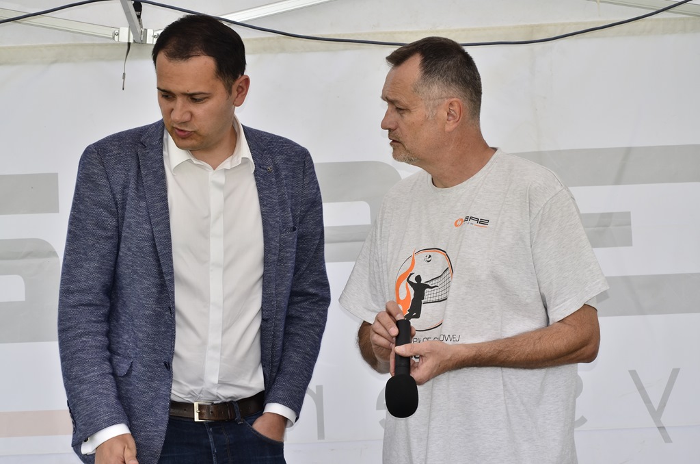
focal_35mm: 99
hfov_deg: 20.7
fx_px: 1921
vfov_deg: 13.8
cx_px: 350
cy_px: 232
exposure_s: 1/250
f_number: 8
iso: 200
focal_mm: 66
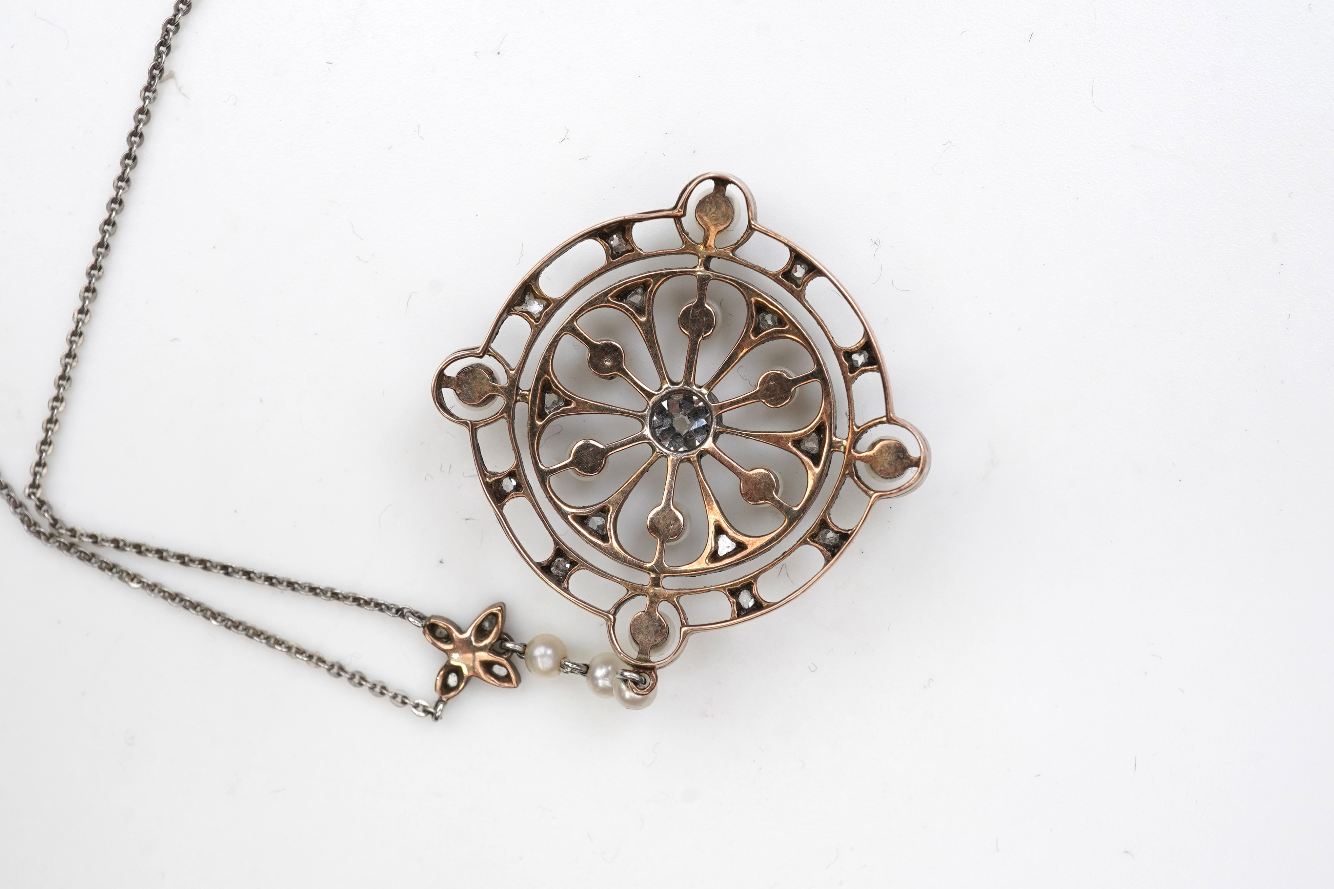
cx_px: 667
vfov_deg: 29.9
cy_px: 444
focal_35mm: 45
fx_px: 1667
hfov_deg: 43.6
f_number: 18
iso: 500
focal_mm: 30
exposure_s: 1/100
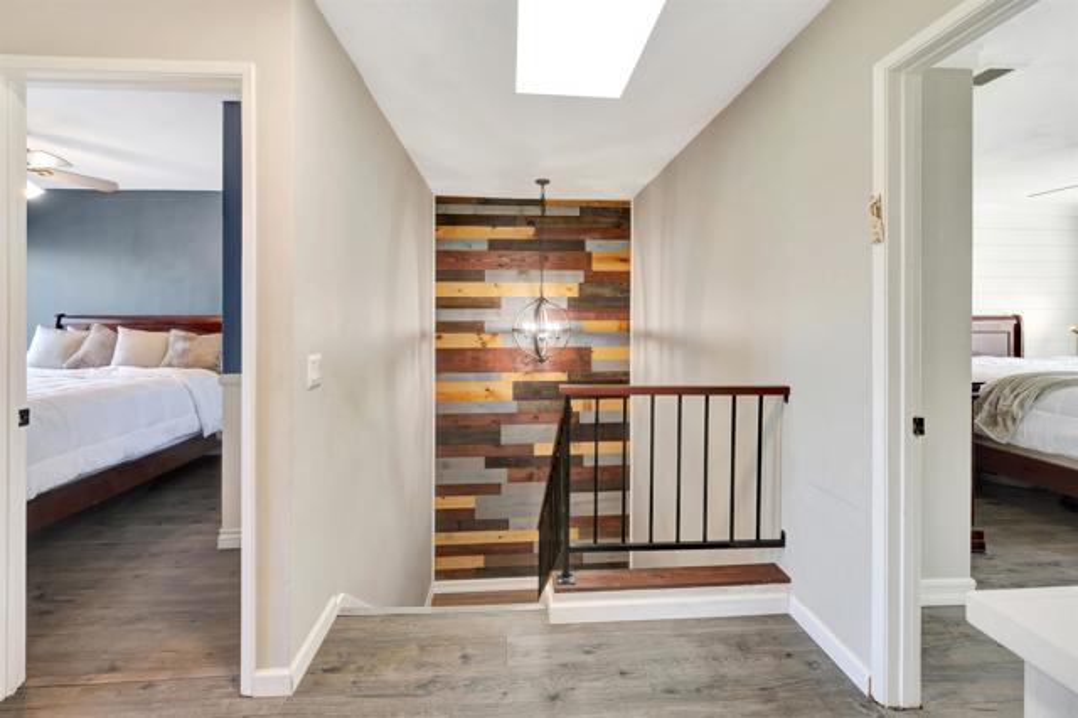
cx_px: 539
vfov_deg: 77.3
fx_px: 449
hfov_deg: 100.4
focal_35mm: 15
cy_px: 359
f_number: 8
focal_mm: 15
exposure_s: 1/5
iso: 200
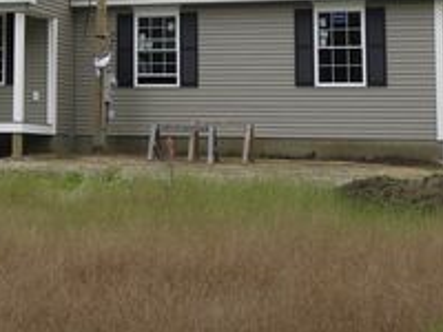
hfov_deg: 16.7
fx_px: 1472
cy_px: -28
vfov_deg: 12.7
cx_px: -20
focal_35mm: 115
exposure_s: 1/160
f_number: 3.5
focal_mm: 8.2
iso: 64
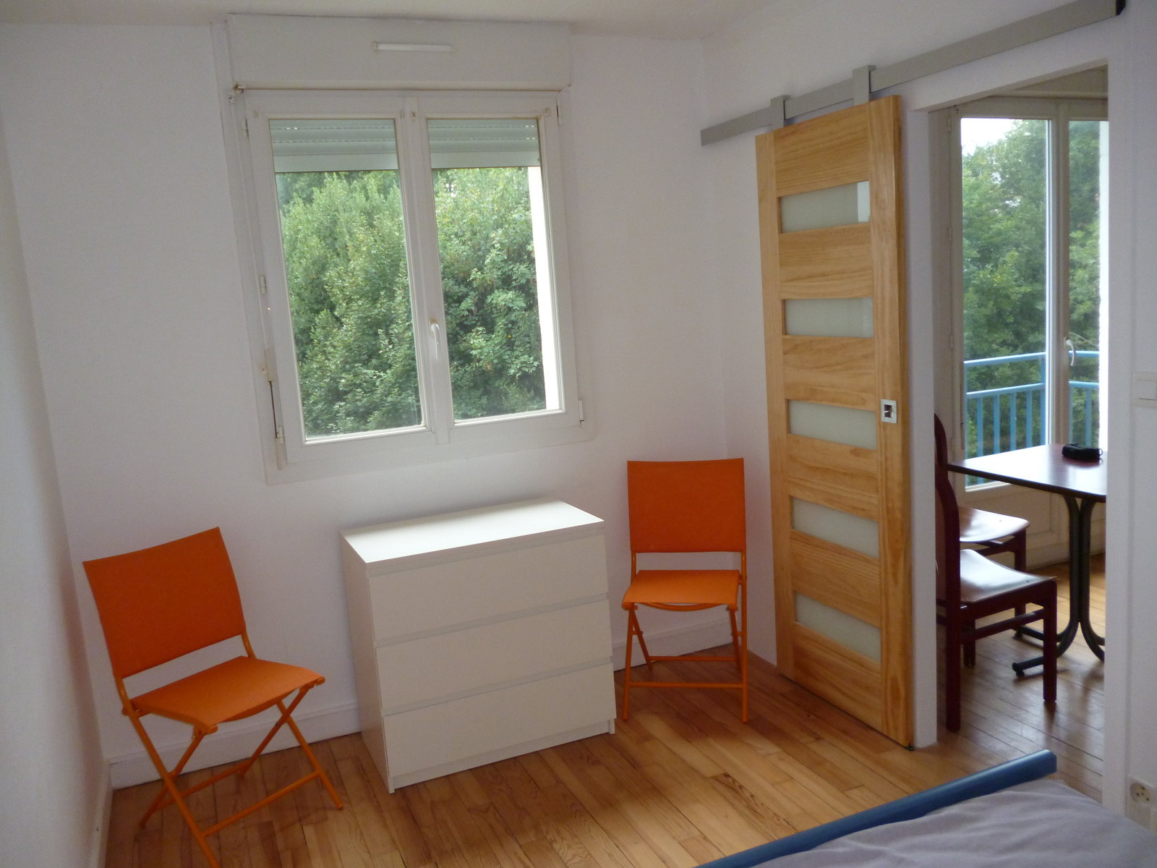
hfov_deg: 63.4
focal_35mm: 28
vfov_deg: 49.7
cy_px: 434
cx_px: 578
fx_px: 936
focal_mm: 5
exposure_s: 1/60
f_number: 3.1
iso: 200
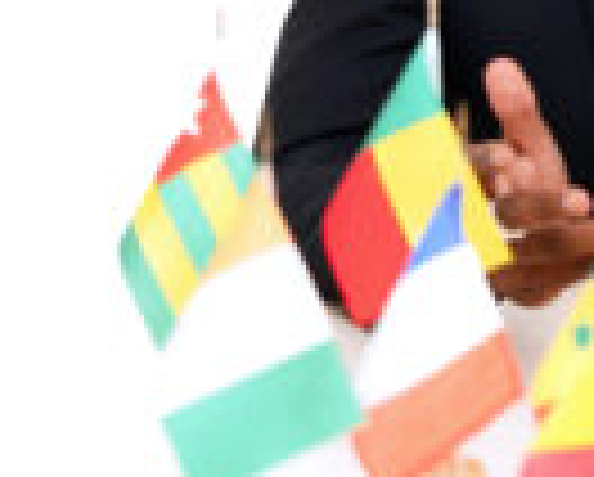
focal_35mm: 247
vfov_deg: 6.2
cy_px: -63
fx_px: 4349
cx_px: 693
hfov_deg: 7.8
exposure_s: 1/100
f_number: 2.8
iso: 500
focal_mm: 83
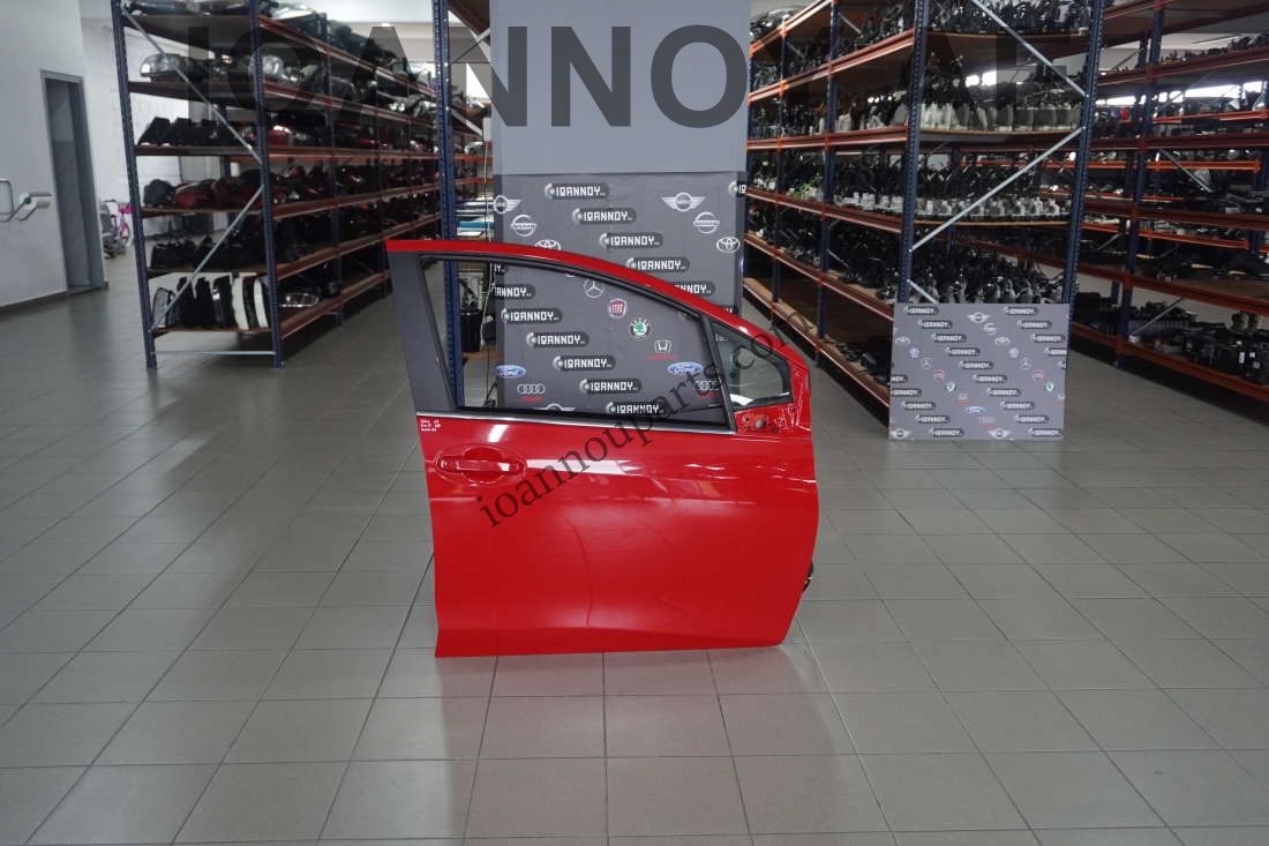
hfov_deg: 61.9
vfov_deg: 43.6
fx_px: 1057
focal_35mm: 30
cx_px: 634
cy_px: 423
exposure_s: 1/160
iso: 1600
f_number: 4
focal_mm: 20
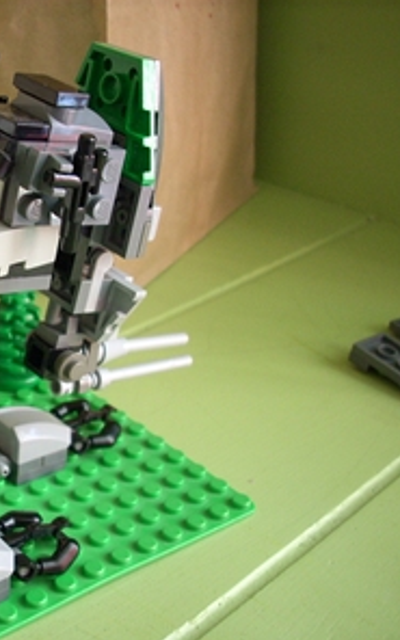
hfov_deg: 23.3
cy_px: 320
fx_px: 924
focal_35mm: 53
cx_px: -13
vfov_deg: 38.2
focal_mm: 6.2
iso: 200
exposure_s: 1/22.1
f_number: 2.8
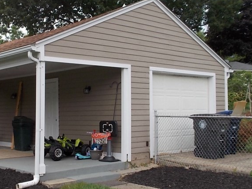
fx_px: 378
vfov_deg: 28.0
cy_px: 109
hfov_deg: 36.5
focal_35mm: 52
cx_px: 90
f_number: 3.3
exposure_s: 1/125
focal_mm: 4.1
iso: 80
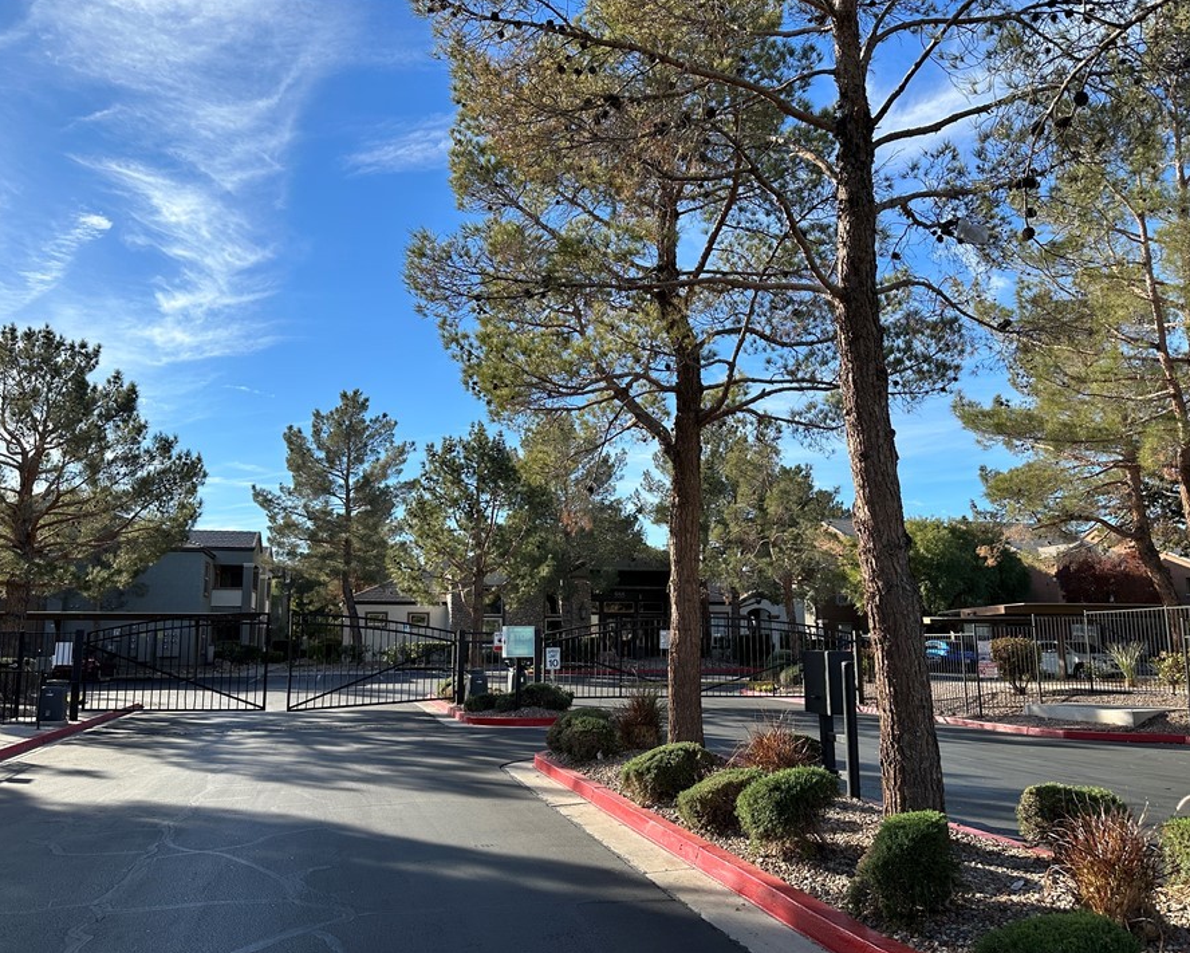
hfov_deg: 64.1
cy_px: 507
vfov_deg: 53.2
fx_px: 951
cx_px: 596
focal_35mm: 27
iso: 80
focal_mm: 6.86
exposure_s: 1/2525
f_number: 1.78
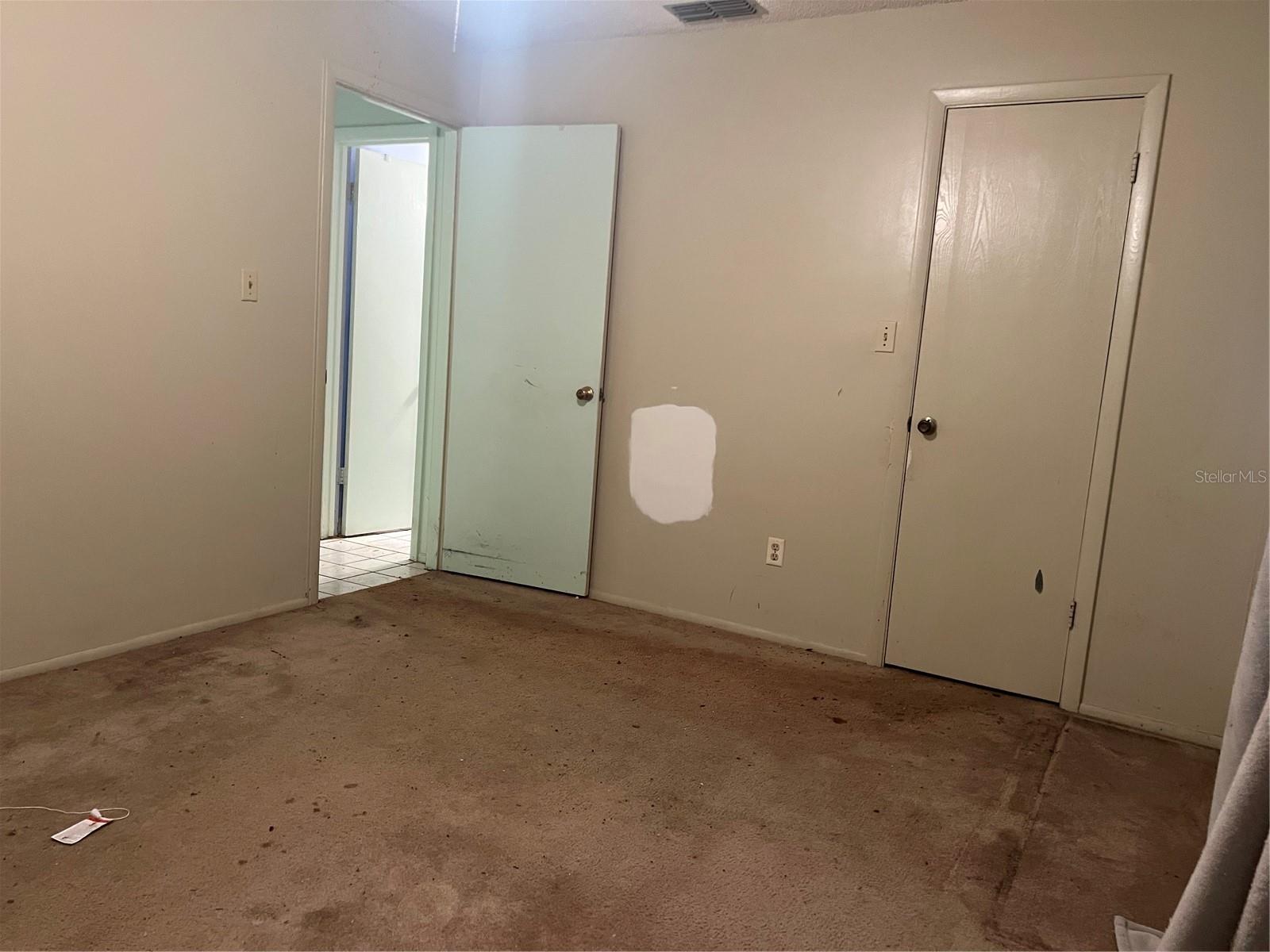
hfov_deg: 67.3
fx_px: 954
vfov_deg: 53.1
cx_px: 635
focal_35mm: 26
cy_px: 476
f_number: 1.5
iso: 500
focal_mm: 5.7
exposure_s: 1/60
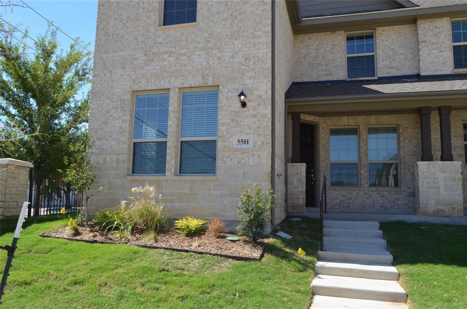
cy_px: 154
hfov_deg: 62.0
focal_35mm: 30
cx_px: 234
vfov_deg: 43.4
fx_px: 388
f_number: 8
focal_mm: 20
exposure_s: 1/250
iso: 125
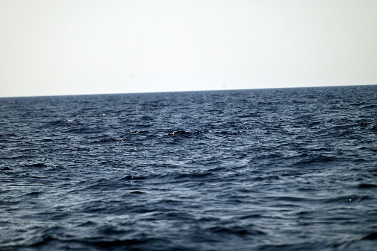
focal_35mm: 300
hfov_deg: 6.9
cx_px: 188
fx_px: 3142
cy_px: 126
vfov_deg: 4.6
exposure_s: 1/800
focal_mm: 300
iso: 100
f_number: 5.6
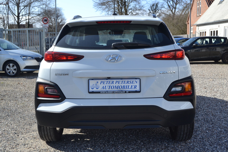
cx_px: 114
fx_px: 285
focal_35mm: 45
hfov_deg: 43.6
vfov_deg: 29.9
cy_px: 76
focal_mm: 30
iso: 100
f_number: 8
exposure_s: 1/250
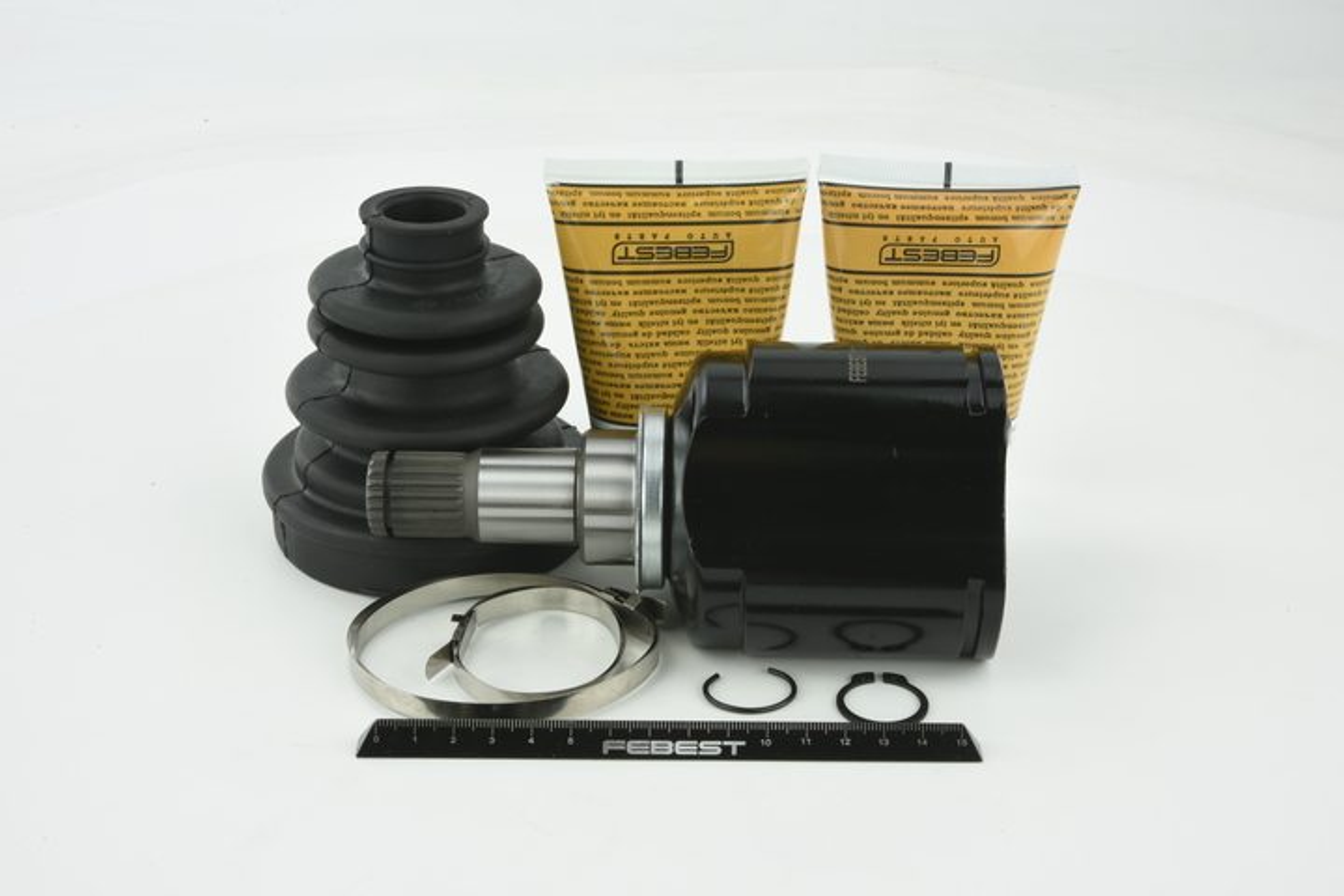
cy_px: 448
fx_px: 2240
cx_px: 672
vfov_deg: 22.6
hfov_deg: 33.4
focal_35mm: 60
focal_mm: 60
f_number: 32
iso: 64
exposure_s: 1/2.5
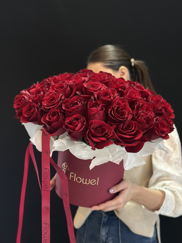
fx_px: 337
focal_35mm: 48
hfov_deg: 30.3
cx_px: 91
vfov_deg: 39.7
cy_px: 122
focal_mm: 6.86
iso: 100
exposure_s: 1/50
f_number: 1.78
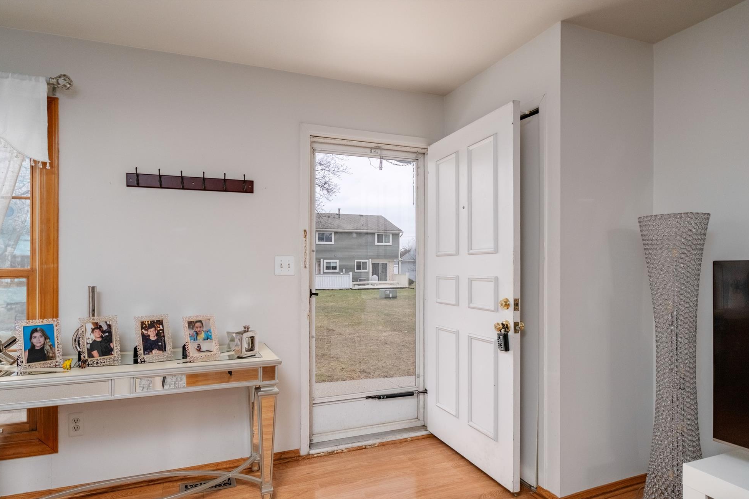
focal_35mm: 21
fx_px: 437
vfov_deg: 59.5
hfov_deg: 81.2
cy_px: 261
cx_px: 361
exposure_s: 1/250
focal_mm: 13
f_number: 5.6
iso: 640
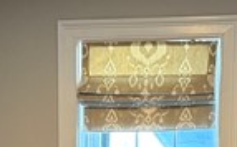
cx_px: 78
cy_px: 420
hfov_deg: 11.5
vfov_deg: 6.6
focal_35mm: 182
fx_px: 1174
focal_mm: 6.76
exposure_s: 1/60
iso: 250
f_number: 1.78
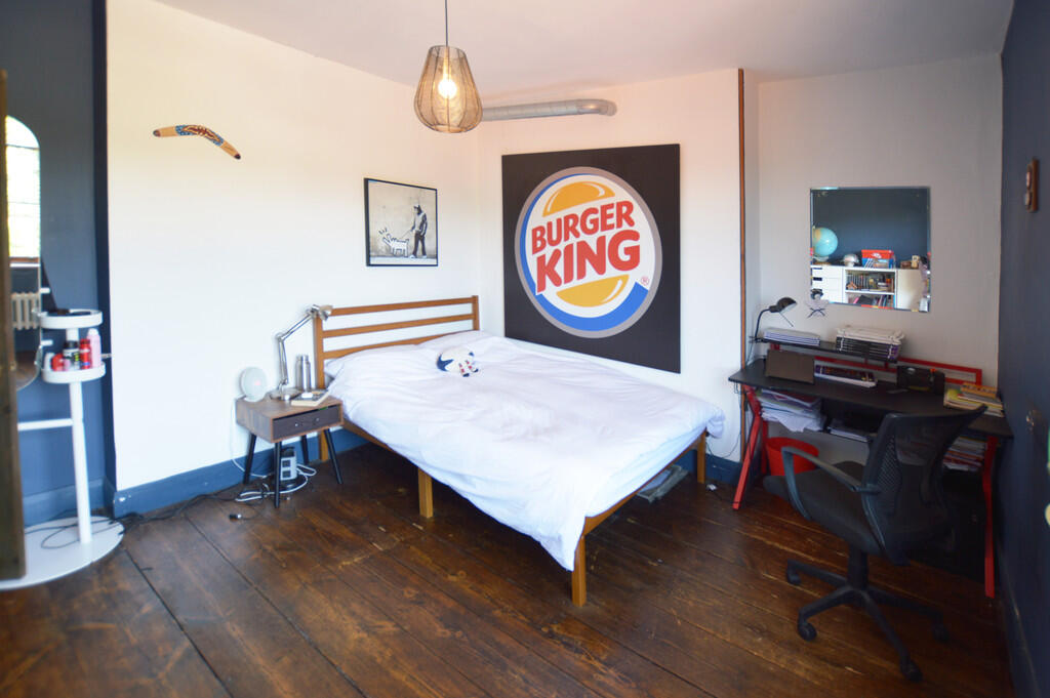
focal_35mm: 15
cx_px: 525
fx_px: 437
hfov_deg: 100.4
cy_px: 349
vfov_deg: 77.2
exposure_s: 1/50
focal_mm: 10
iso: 200
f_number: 3.5
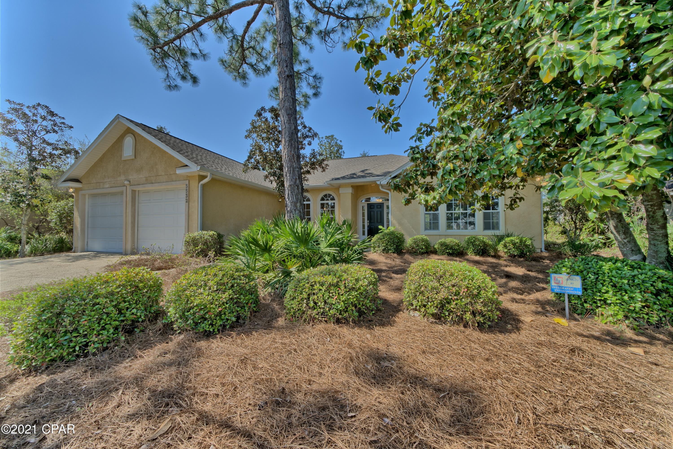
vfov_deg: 90.0
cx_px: 336
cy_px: 224
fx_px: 224
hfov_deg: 112.6
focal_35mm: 12
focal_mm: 12
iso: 200
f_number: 19
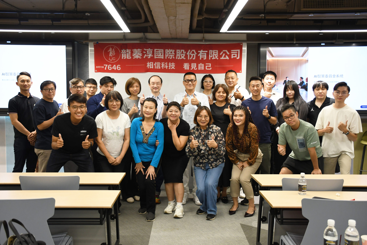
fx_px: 408
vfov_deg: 33.4
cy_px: 122
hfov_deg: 48.5
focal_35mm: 40
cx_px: 184
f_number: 5
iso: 1000
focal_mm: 27
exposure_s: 1/80
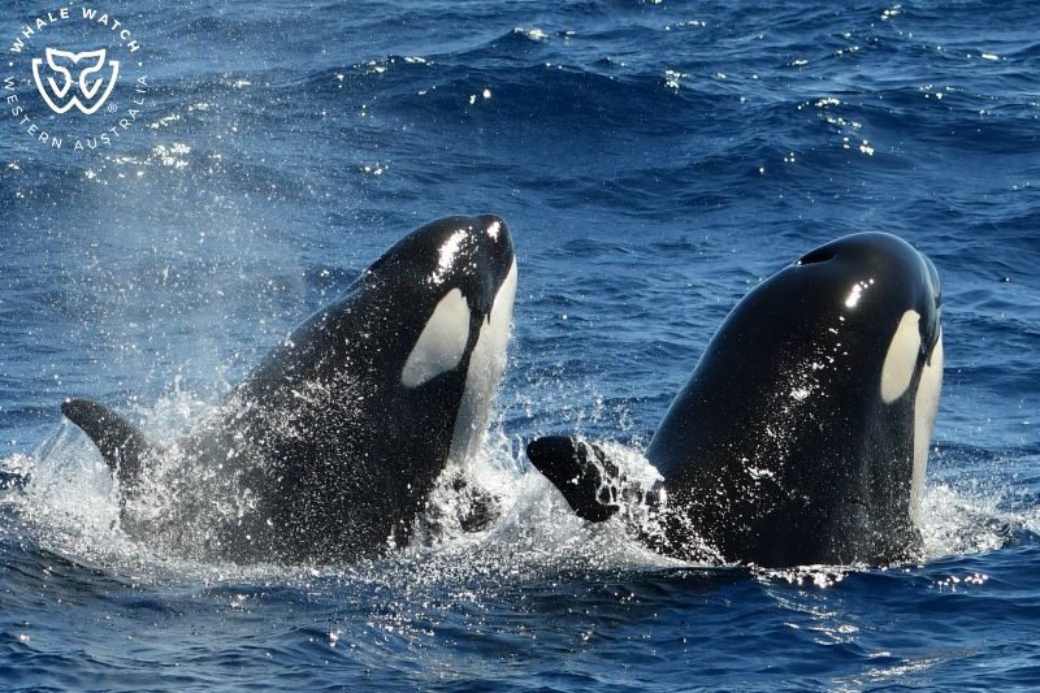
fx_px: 9098
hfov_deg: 6.5
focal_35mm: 315
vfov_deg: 4.4
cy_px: 346
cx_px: 520
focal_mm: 210
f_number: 8
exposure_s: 1/2000
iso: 400
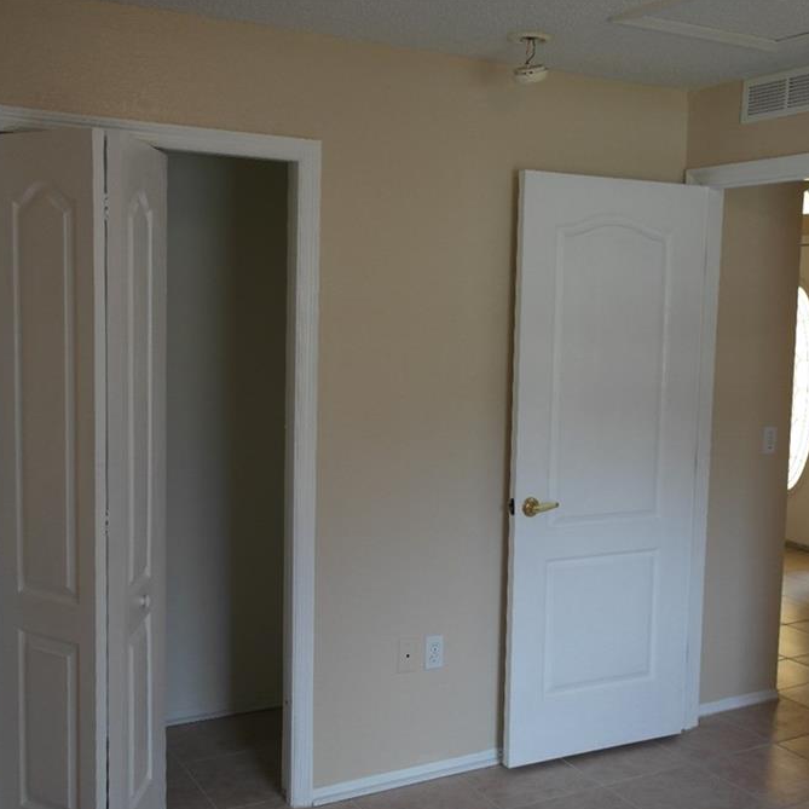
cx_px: 449
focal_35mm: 39
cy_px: 408
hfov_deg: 42.8
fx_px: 1031
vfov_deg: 42.8
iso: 200
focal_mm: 20
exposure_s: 1/80
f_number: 3.5
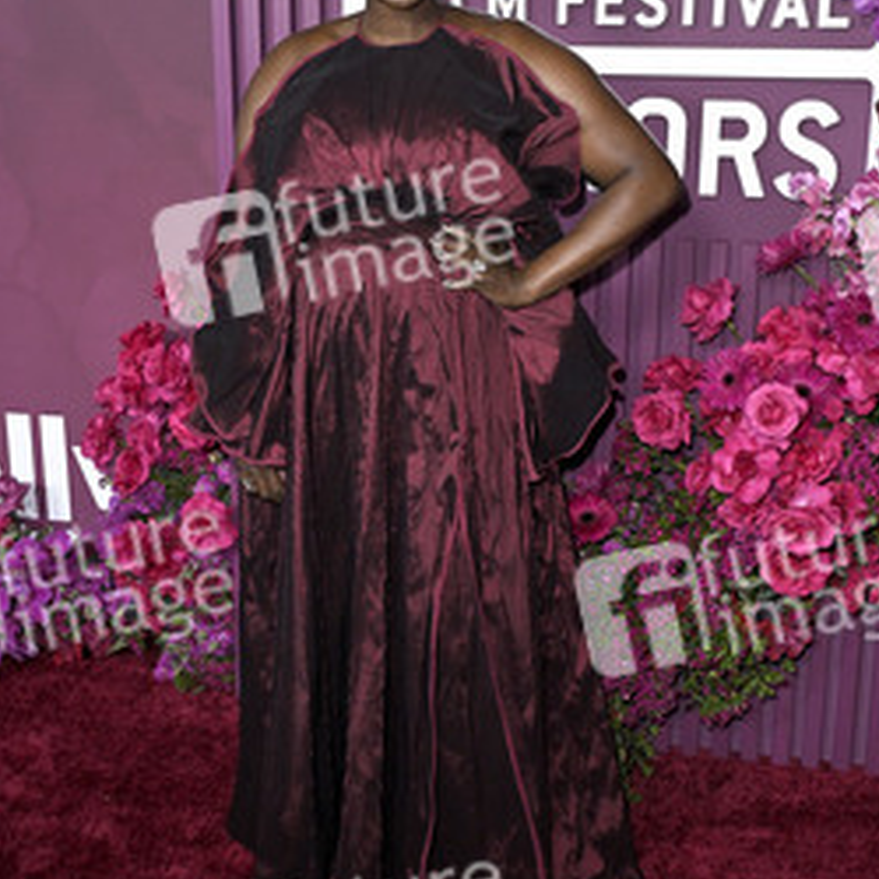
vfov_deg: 34.7
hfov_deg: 34.7
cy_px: 418
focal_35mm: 49
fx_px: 1408
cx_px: 436
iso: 2000
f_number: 5.6
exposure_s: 1/320
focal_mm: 36
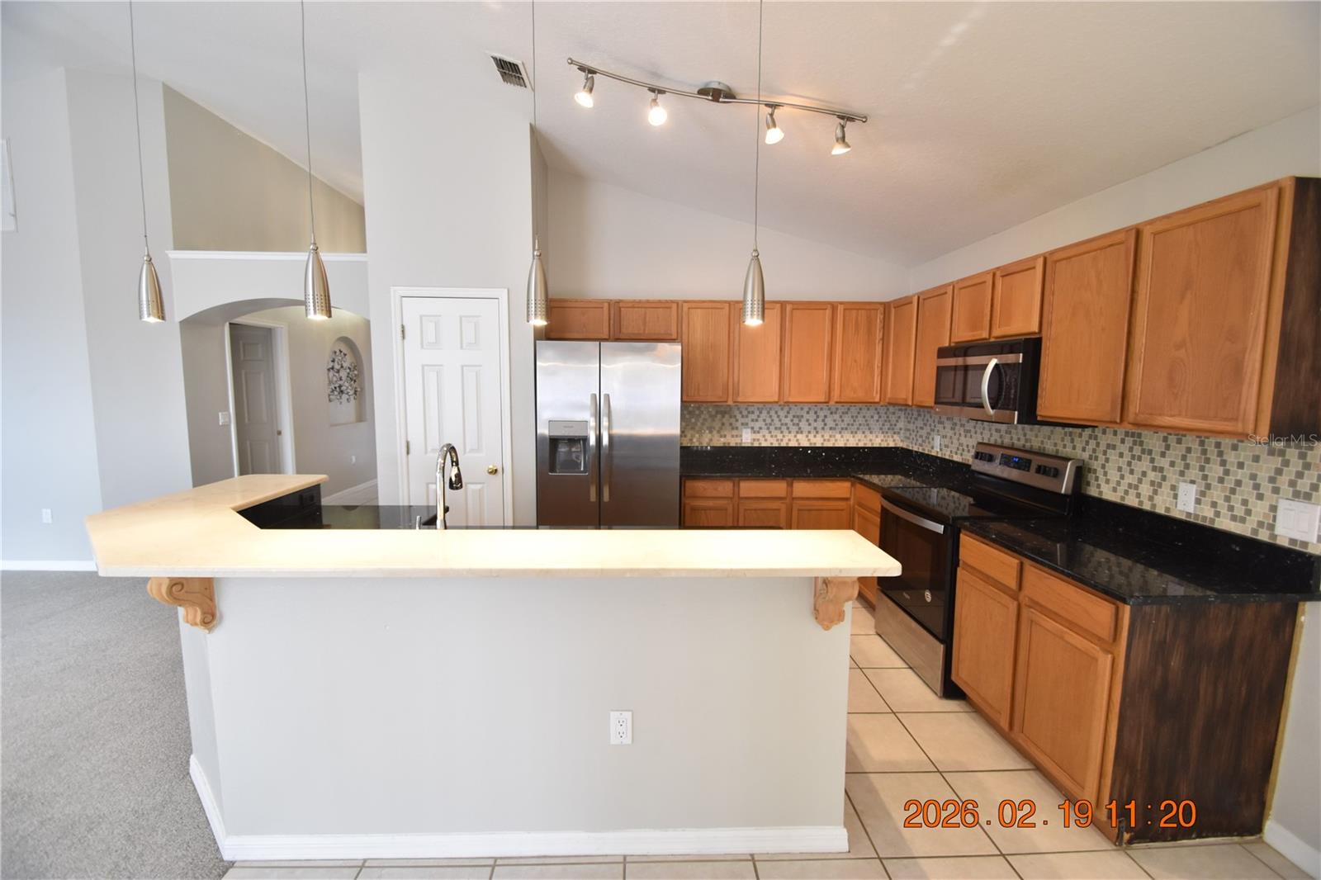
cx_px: 660
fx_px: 550
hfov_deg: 100.4
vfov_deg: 77.3
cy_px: 440
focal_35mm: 15
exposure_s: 1/90
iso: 800
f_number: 3.5
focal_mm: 10
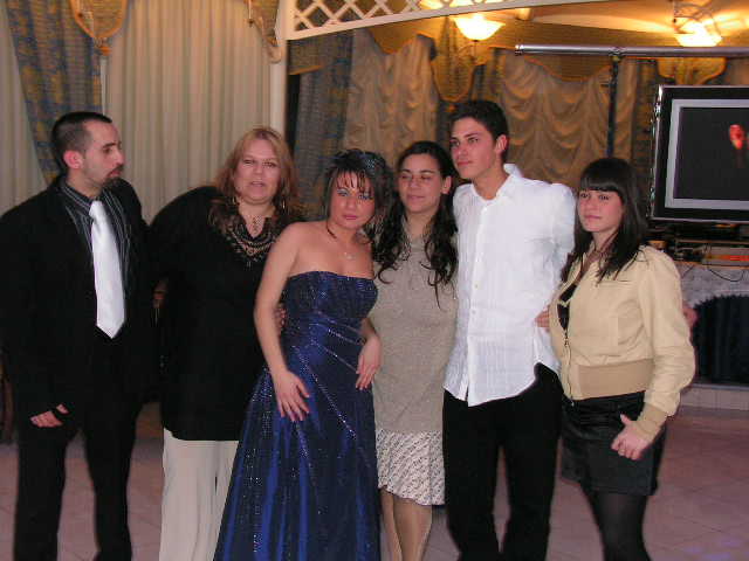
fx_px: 1082
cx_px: 374
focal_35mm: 50
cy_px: 280
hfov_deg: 38.2
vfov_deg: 29.1
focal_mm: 8.4
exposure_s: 1/40
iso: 200
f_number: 3.2
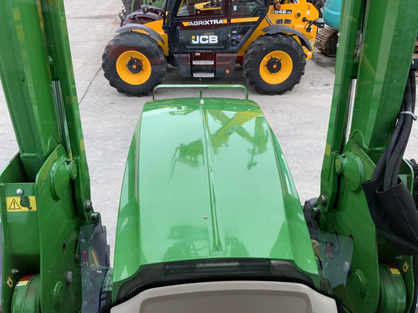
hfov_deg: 60.0
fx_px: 362
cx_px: 215
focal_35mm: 30
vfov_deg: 46.8
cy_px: 155
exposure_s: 1/264
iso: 16
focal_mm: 3
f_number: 1.8
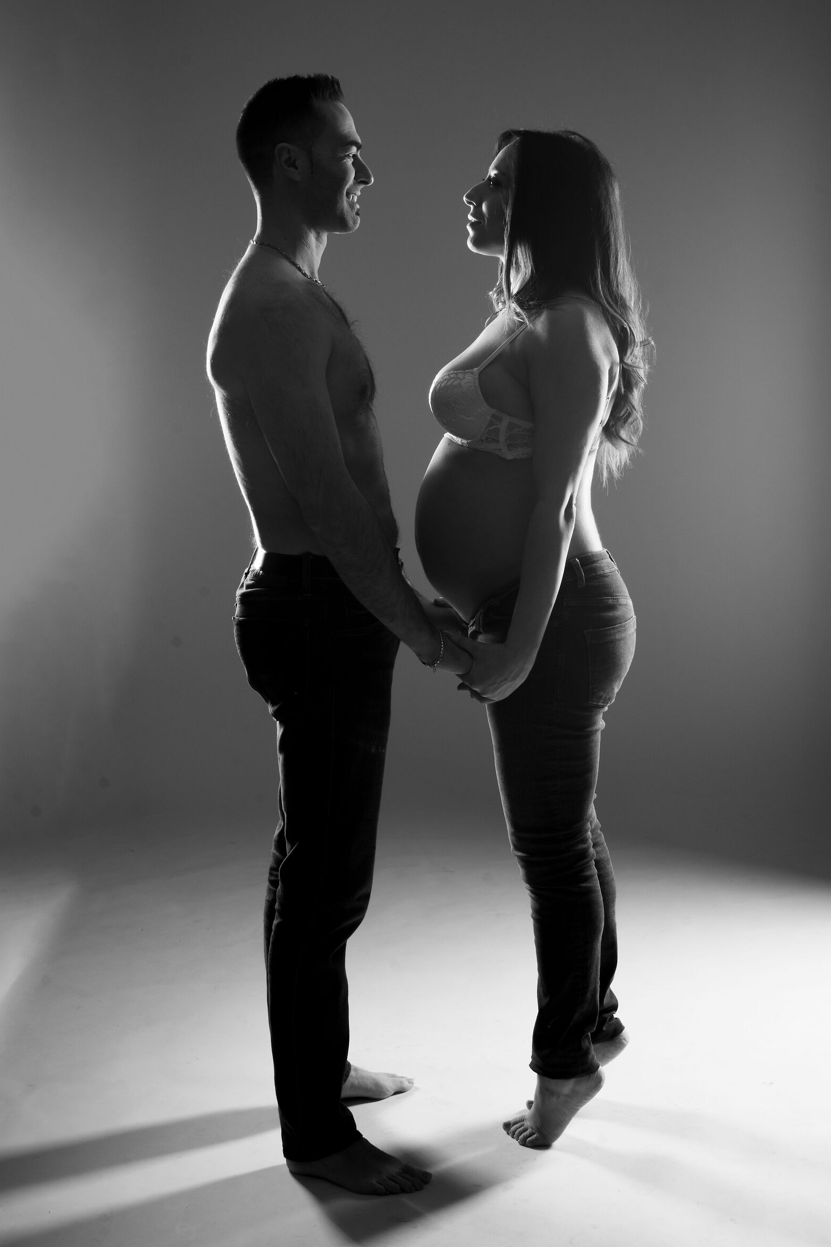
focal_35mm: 54
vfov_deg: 37.2
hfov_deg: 25.3
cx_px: 412
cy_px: 621
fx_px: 1853
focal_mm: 35
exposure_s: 1/100
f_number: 13
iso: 100
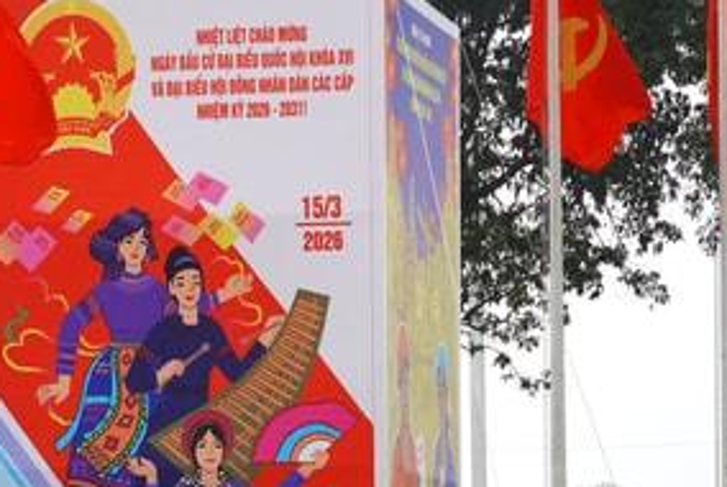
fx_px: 4528
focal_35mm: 224
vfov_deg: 6.1
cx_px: 207
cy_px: 336
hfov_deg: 9.2
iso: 125
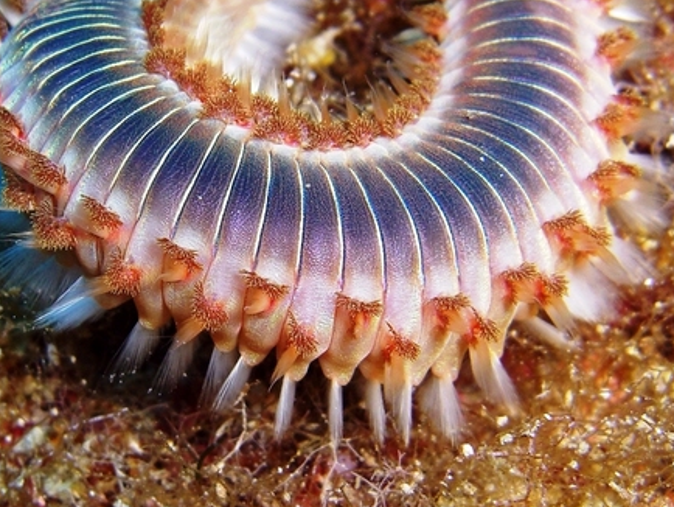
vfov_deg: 26.1
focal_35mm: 56
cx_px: 294
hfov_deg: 34.3
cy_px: 204
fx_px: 1091
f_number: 5.6
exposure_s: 1/60
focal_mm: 7.9
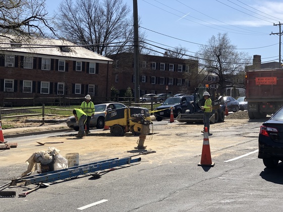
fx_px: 466
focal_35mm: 57
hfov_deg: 33.8
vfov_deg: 25.7
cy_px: 106
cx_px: 142
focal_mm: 6.6
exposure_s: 1/1000
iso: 20
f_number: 2.8
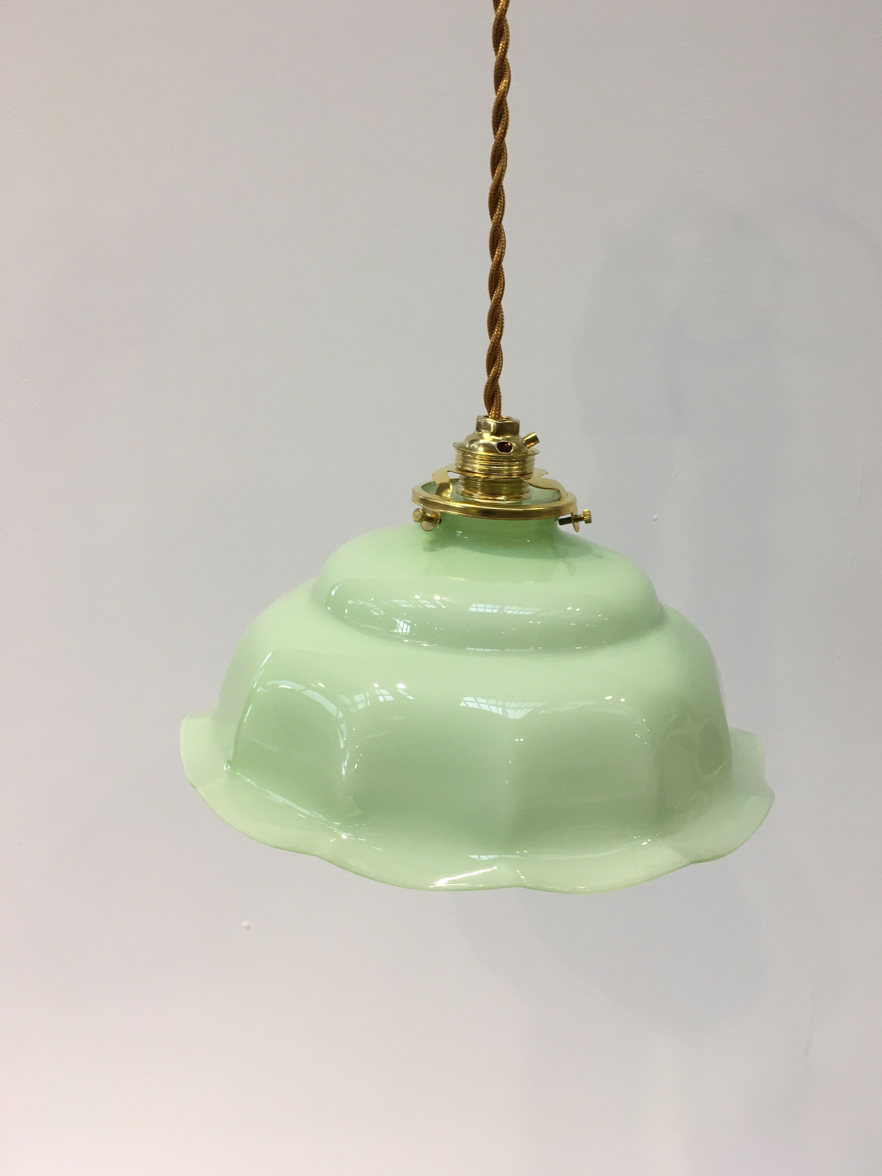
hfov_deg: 46.8
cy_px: 575
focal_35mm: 30
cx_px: 448
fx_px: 1019
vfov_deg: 60.0
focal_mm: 4.15
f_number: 2.2
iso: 25
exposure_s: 1/33
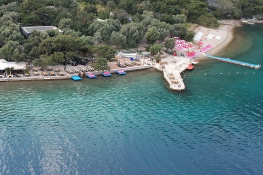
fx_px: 343
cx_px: -4
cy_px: 83
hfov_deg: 37.2
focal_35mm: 47
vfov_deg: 28.6
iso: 120
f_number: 2.8
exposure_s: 1/180
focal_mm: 8.38
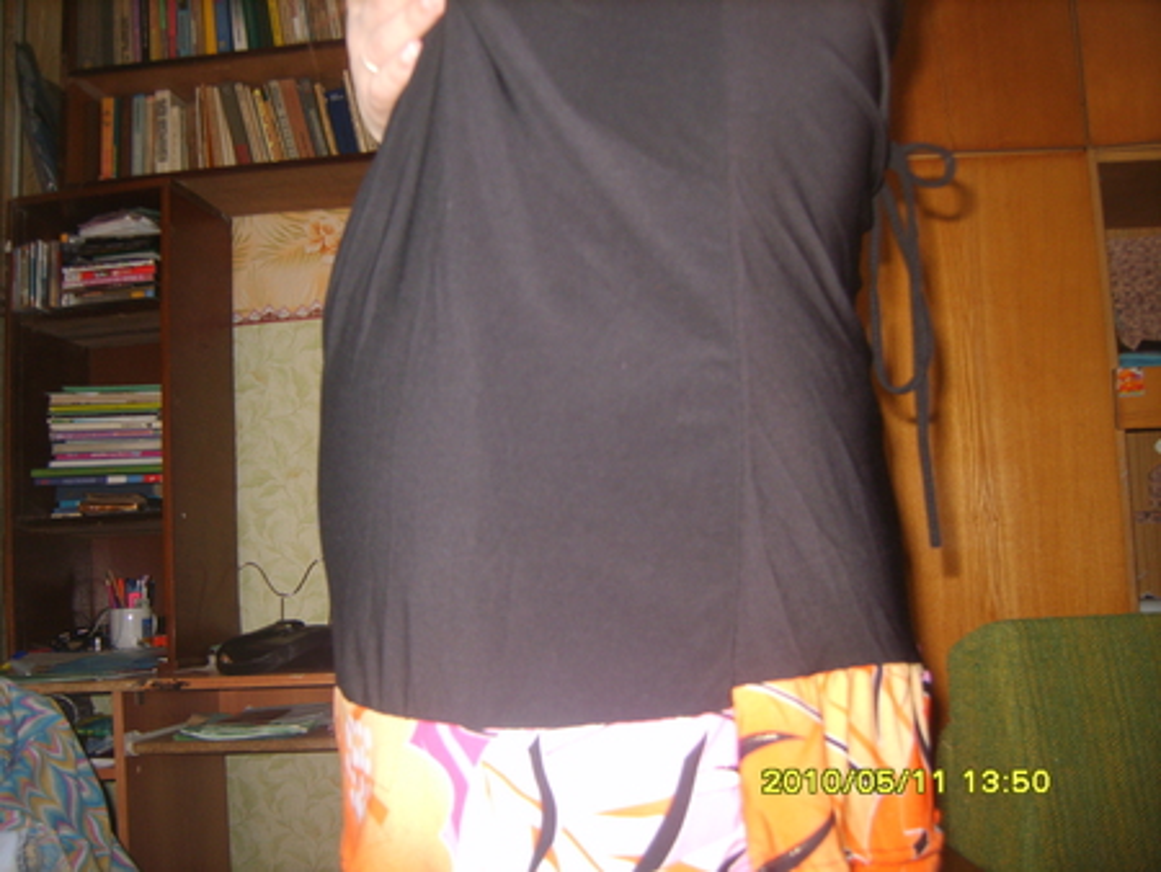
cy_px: 436
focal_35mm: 35
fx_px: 1175
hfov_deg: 52.6
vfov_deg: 40.7
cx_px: 580
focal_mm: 7.4
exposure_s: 1/30
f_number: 2.8
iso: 100
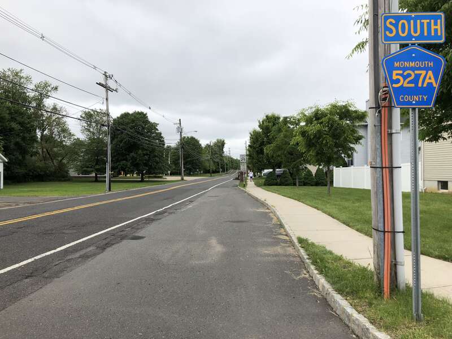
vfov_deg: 49.7
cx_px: 226
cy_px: 170
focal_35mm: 28
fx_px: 366
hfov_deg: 63.4
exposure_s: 1/2315
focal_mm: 4
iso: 25
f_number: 1.8
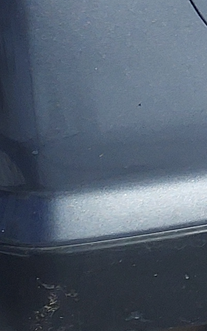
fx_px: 1608
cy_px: -107
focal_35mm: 178
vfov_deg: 11.4
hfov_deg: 6.8
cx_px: 581
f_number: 1.9
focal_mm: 3.58
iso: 40
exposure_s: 1/2871
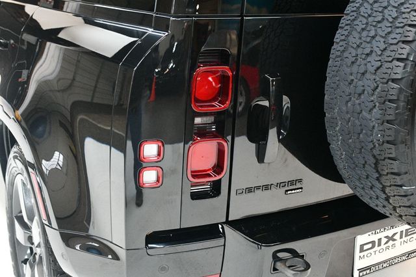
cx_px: 208
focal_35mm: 45
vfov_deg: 29.8
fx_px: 520
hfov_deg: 43.6
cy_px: 138
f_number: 4
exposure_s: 1/60
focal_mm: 30
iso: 4500
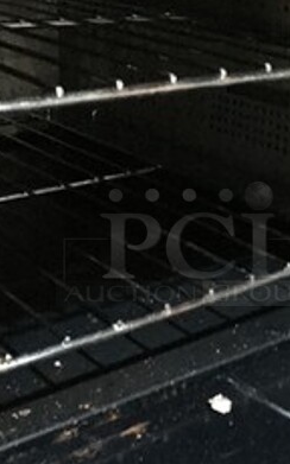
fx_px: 810
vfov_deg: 32.0
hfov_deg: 20.2
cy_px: 244
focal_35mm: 64
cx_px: 189
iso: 250
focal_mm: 4.15
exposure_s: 1/4
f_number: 2.2
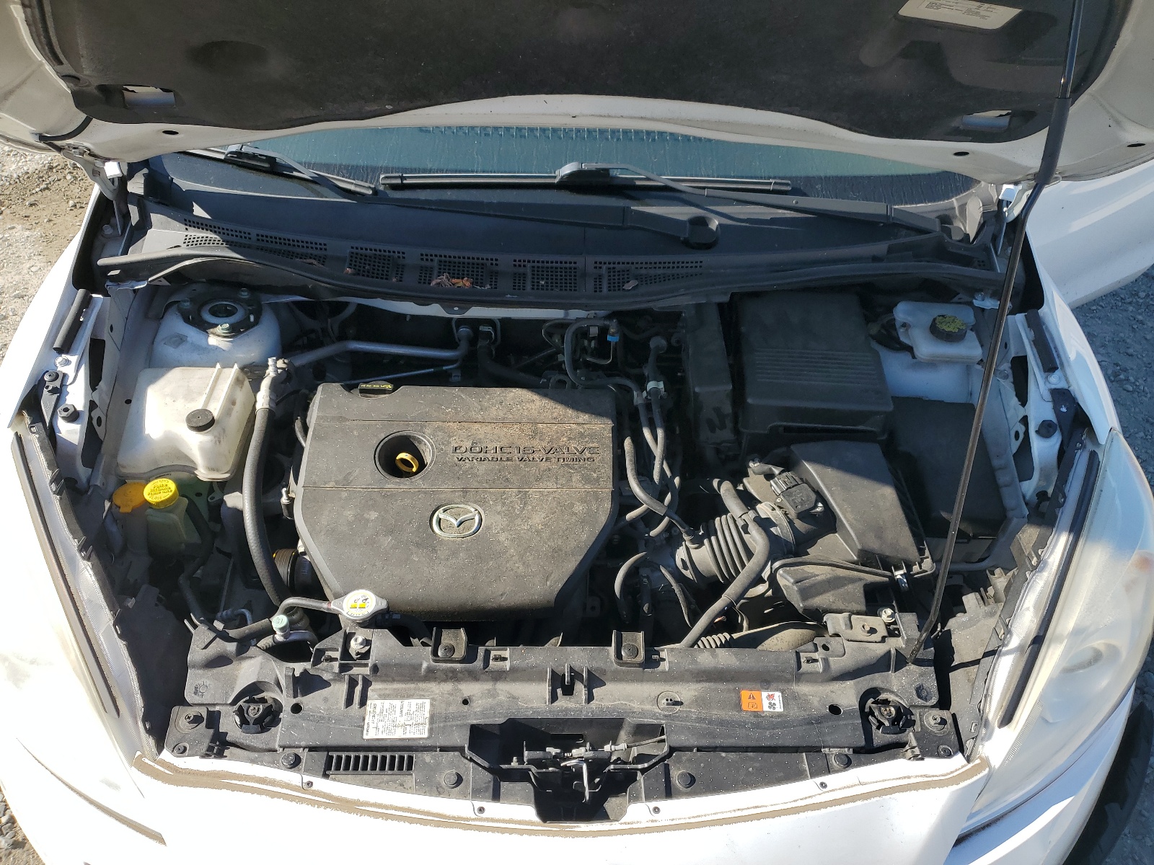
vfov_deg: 53.1
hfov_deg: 67.3
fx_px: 867
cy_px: 432
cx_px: 577
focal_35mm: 26
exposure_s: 1/1429
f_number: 1.5
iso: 50
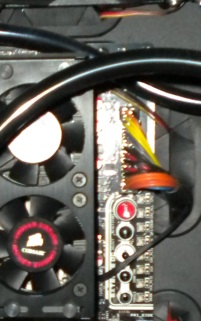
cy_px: 296
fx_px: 982
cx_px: -66
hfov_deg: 11.4
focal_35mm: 112
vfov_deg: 18.3
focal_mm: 6.3
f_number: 3.1
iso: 400
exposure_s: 1/30
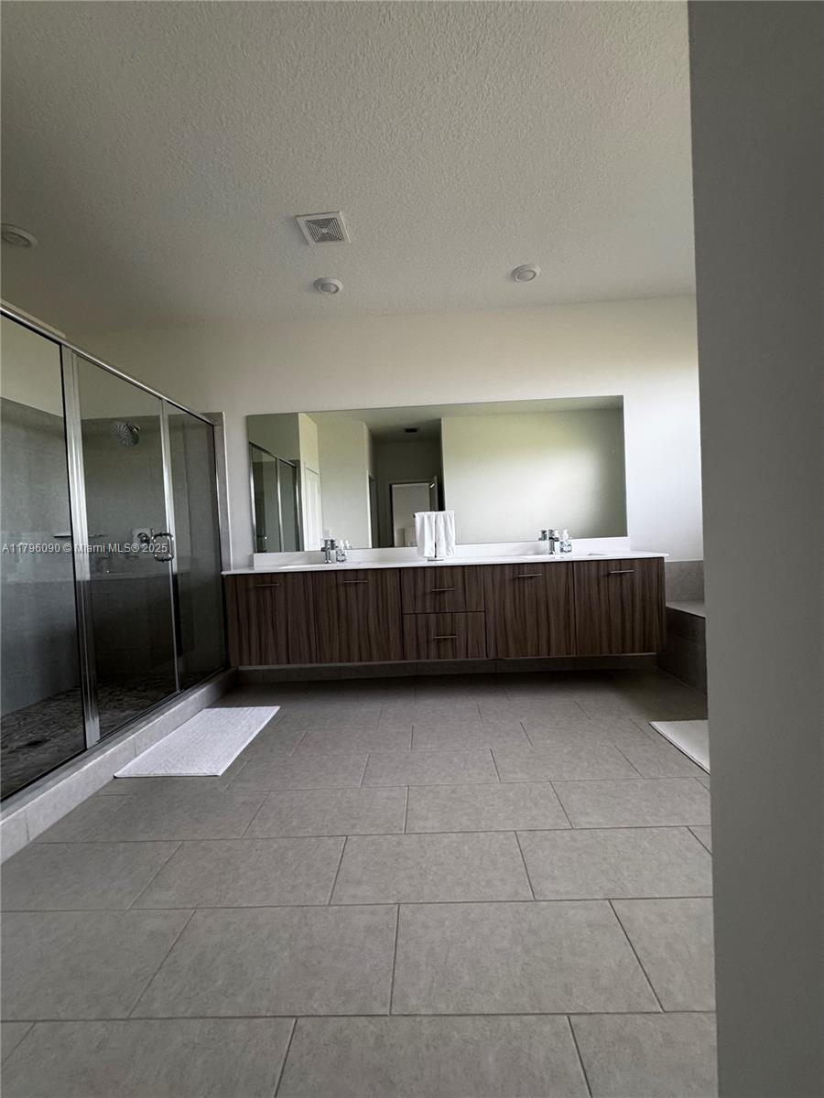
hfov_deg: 85.7
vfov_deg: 102.1
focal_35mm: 14
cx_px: 412
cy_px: 549
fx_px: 444
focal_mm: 2.22
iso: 250
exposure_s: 1/60
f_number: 2.2
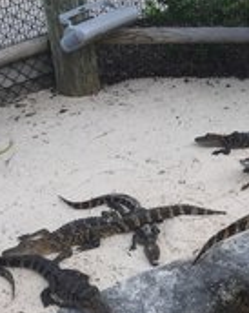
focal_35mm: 66
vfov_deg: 28.4
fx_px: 610
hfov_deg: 21.0
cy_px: 84
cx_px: 325
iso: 32
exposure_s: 1/599
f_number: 2.2
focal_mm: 4.15
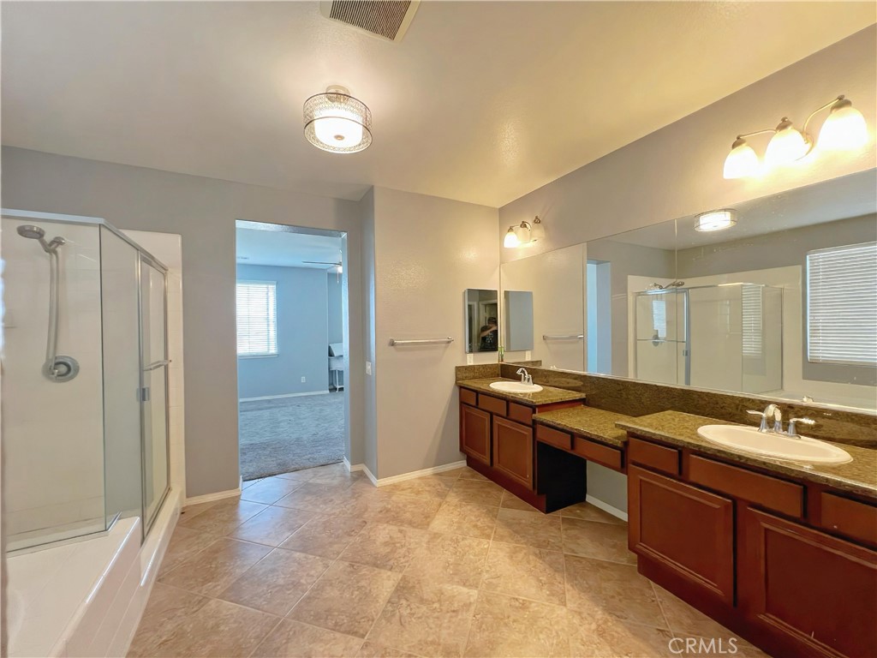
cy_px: 329
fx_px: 329
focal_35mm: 13
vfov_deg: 89.9
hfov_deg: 106.2
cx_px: 438
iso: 160
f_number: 1.8
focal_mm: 1.57
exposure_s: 1/60
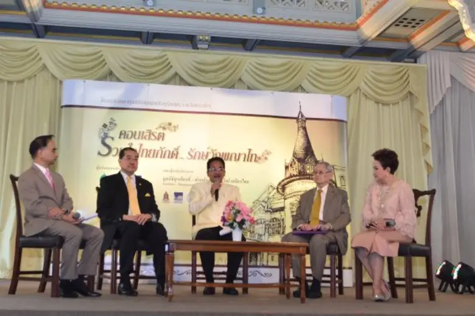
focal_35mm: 35
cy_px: 158
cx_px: 238
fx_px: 461
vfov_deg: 37.8
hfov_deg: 54.5
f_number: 6.3
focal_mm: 35
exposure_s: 1/125
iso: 2500
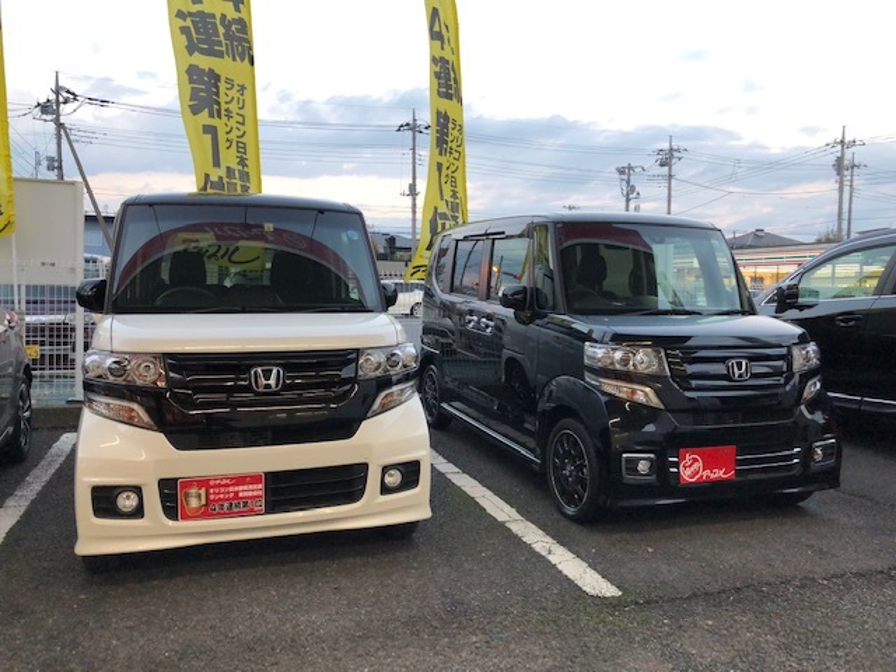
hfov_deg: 63.4
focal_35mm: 28
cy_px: 336
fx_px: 725
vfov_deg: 49.7
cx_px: 448
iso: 100
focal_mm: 3.99
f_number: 1.8
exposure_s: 1/120
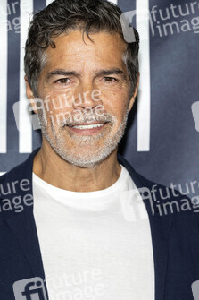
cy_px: 156
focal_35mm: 124
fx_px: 1029
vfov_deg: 16.5
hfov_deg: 11.0
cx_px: 85
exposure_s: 1/200
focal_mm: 104
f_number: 5.6
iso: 800
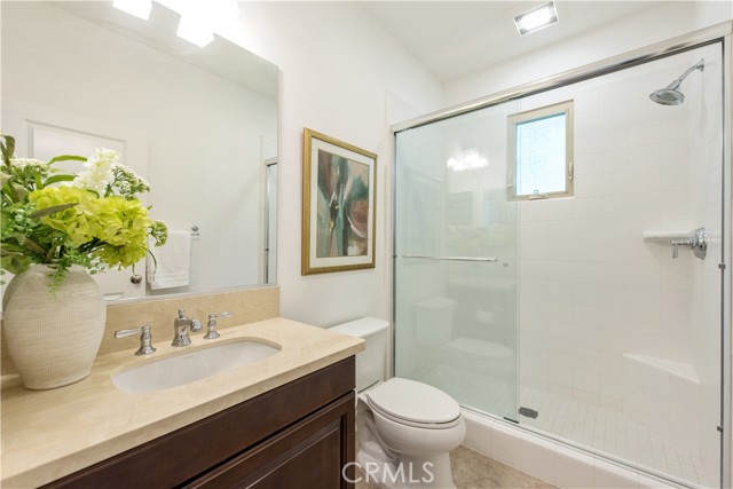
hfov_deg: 100.4
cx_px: 366
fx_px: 305
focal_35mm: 15
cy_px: 244
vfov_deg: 77.4
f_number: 4.5
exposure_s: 1/80
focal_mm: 15
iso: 400
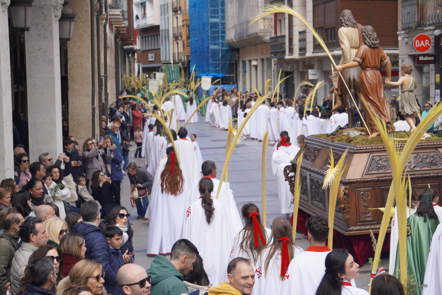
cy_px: 148
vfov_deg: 16.5
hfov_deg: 24.6
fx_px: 1013
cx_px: 221
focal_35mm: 82
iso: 100
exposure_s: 1/200
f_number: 4.5
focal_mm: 55
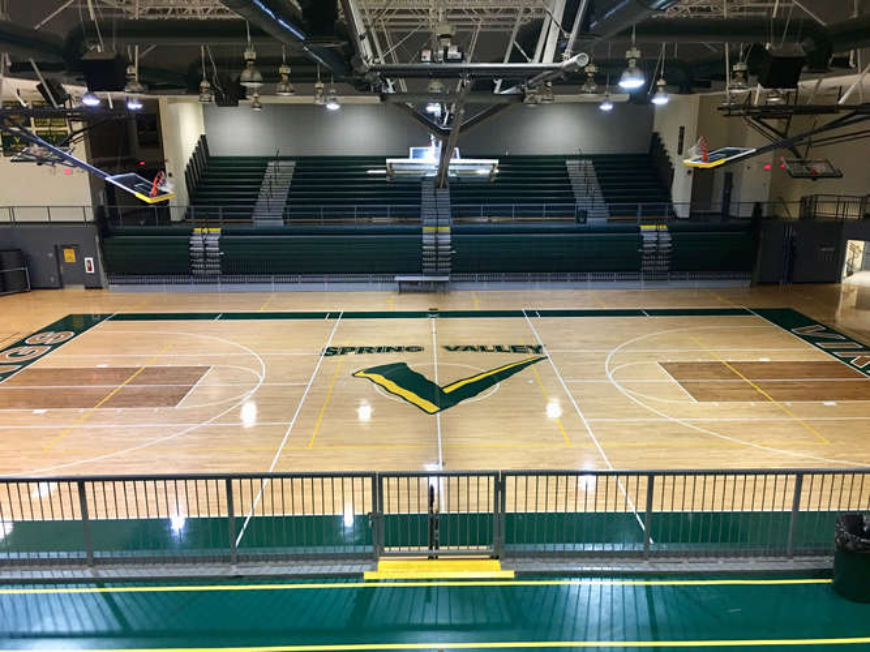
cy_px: 326
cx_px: 435
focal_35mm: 29
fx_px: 729
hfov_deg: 61.7
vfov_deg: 48.2
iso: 100
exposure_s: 1/15
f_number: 2.2
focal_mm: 4.15
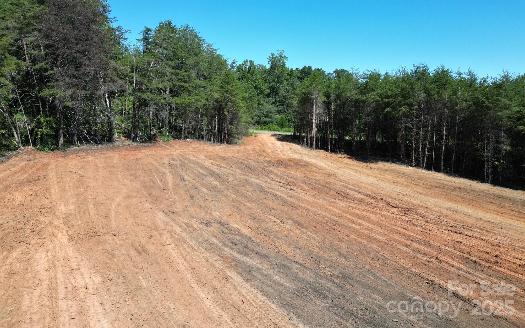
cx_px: 266
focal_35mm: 26
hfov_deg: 70.4
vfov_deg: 47.3
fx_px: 372
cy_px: 128
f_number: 1.7
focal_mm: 6.72
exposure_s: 1/1600
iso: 100
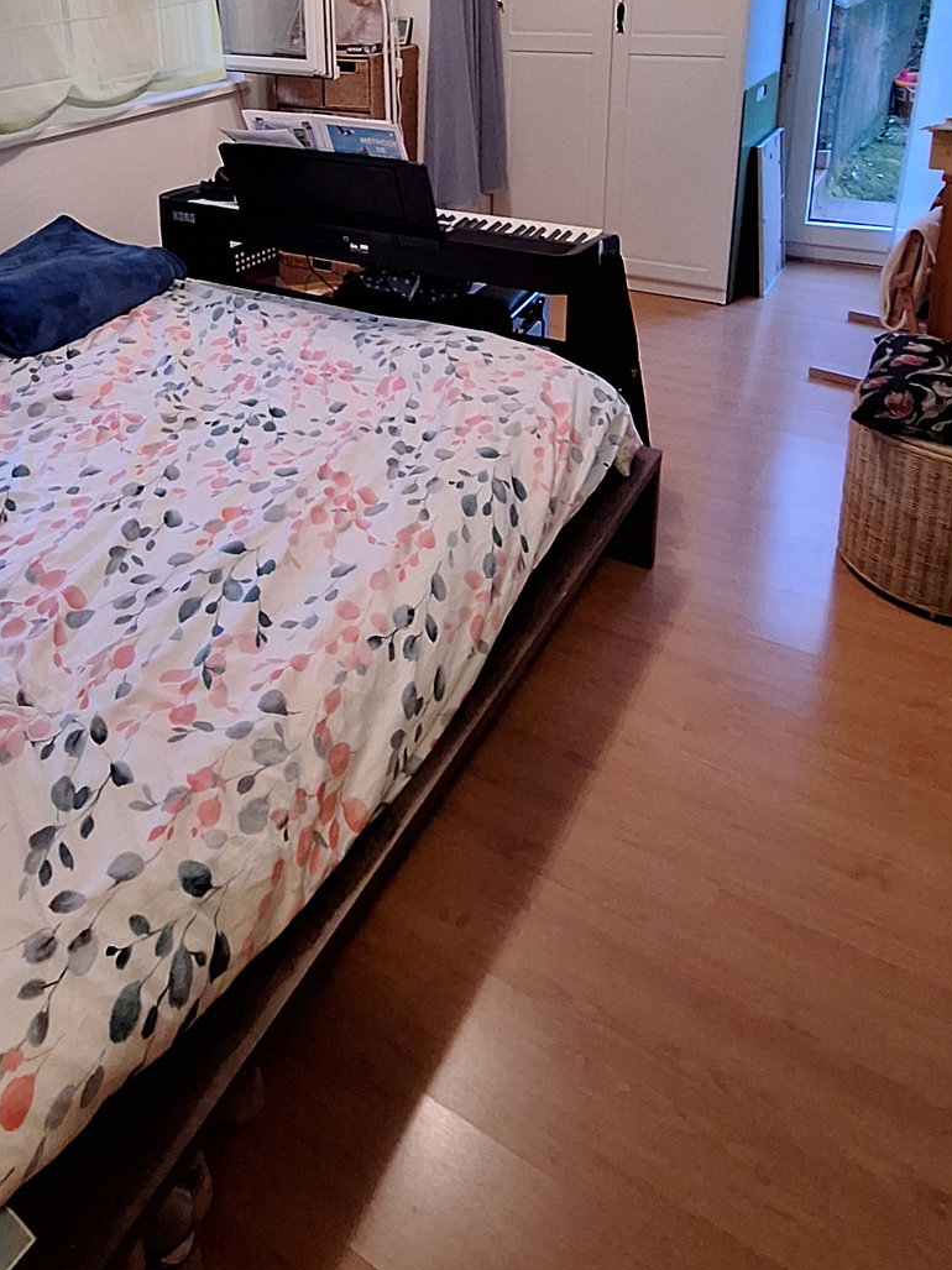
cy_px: 259
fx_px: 990
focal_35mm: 27
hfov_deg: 50.2
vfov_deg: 60.2
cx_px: 295
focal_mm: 1.74
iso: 320
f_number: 2.2
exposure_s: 1/25
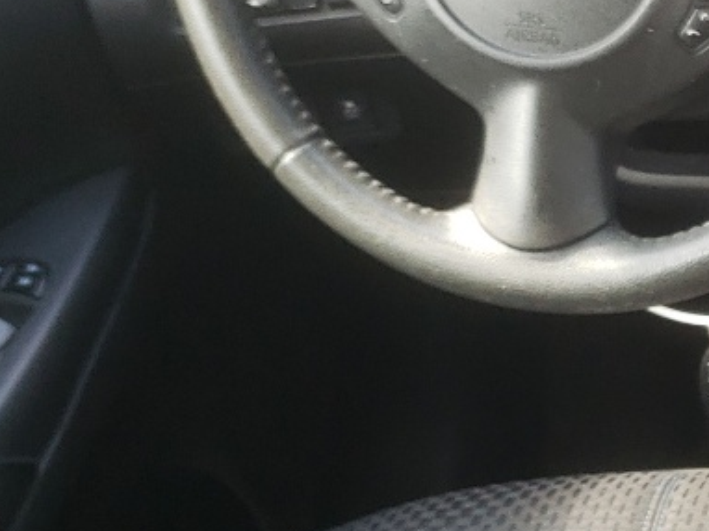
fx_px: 2231
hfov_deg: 15.7
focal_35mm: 109
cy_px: 540
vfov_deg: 13.4
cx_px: 1238
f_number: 1.5
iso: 52
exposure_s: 1/50
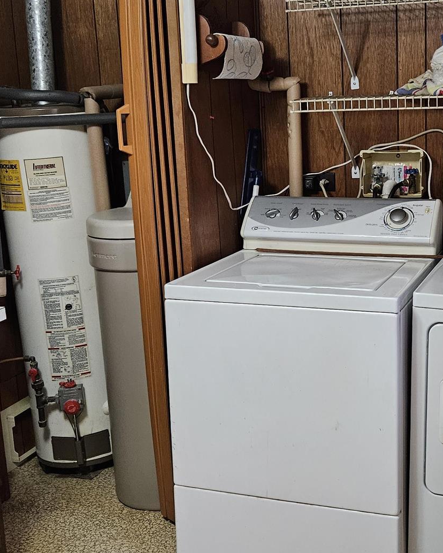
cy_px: 254
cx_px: 339
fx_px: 819
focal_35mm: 50
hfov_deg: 29.7
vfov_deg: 37.3
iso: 1000
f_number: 1.8
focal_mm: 5.4
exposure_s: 1/120
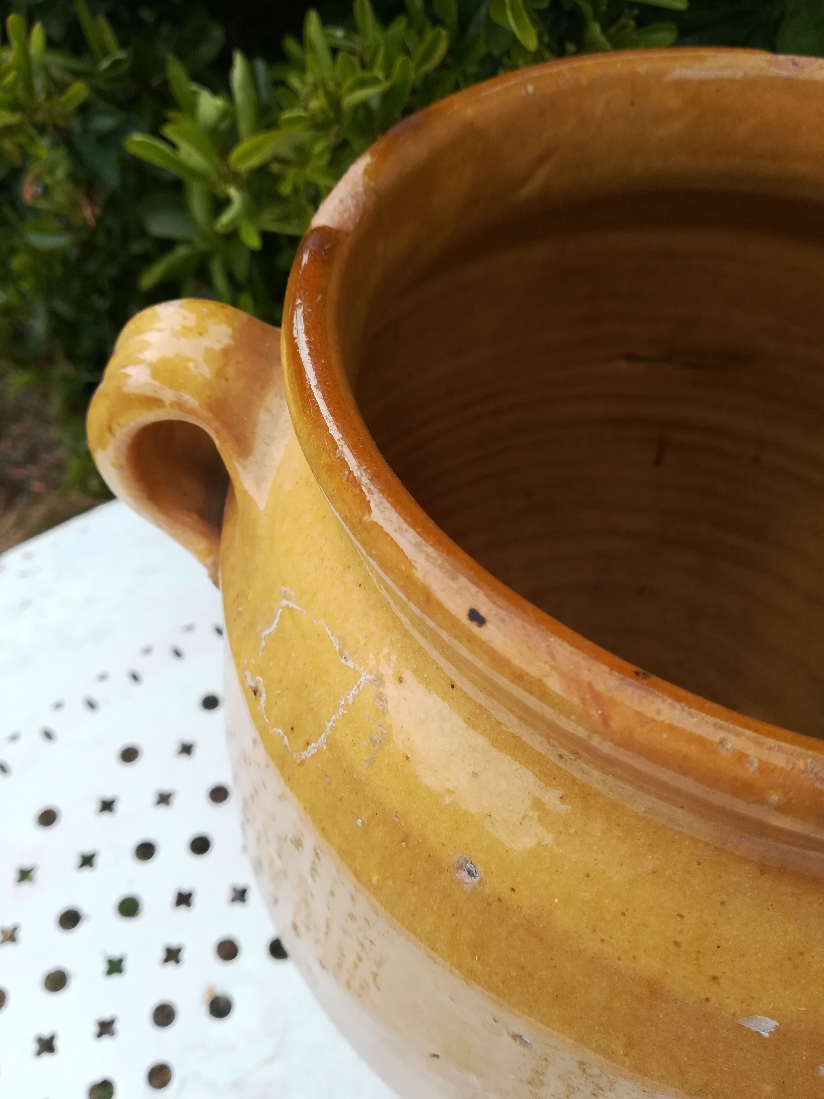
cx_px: 412
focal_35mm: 26
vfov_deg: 67.3
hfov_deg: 53.1
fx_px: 825
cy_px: 550
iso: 50
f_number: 2.2
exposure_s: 1/272
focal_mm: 3.83
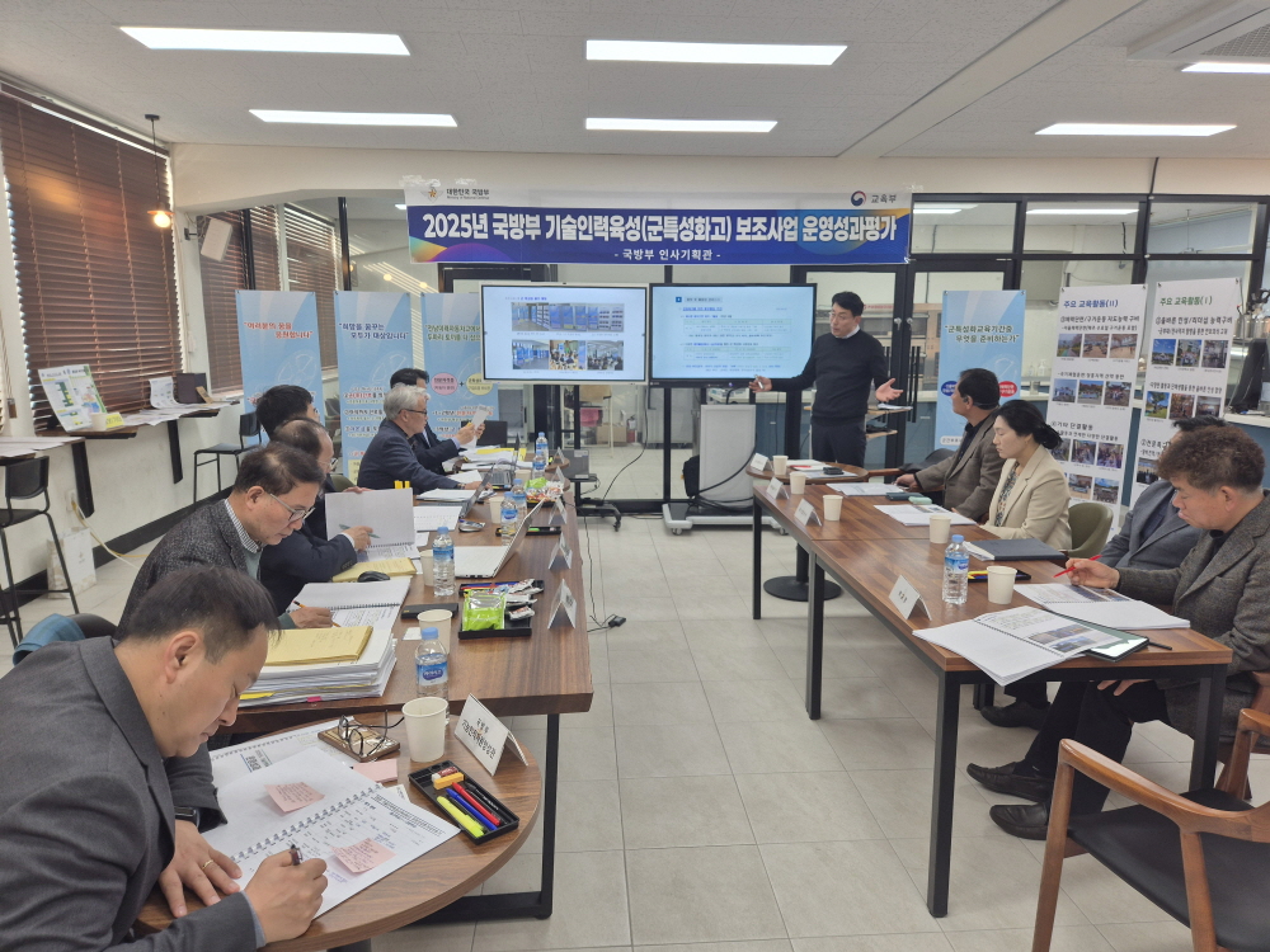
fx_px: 844
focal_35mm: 23
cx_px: 635
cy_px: 476
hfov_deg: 73.9
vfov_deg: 58.9
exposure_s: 1/80
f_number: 1.8
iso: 32
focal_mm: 5.4
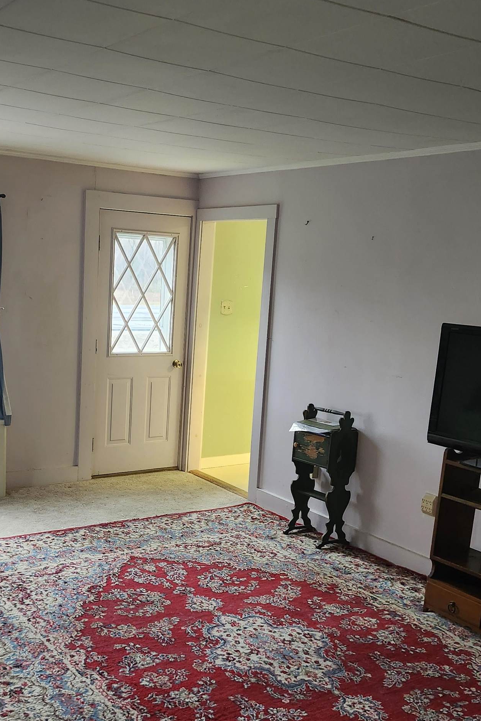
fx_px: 782
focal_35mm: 39
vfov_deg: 49.3
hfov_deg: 33.9
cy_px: 427
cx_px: 156
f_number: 1.8
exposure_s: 1/60
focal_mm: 5.54
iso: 500
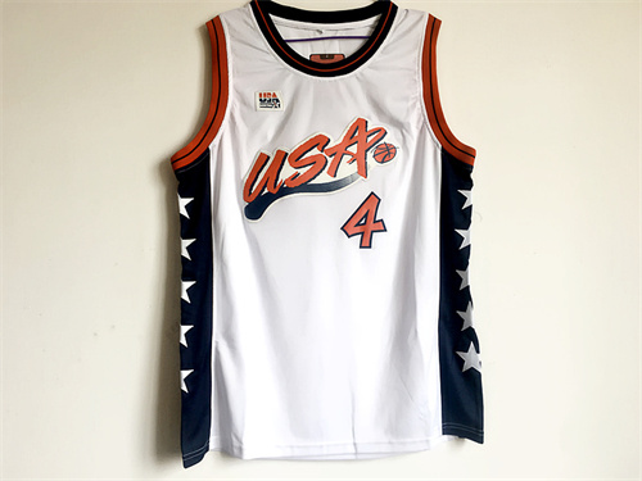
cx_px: 321
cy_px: 240
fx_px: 538
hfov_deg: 61.7
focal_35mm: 29
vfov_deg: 48.2
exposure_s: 1/100
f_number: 2.2
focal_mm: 4.15
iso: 32
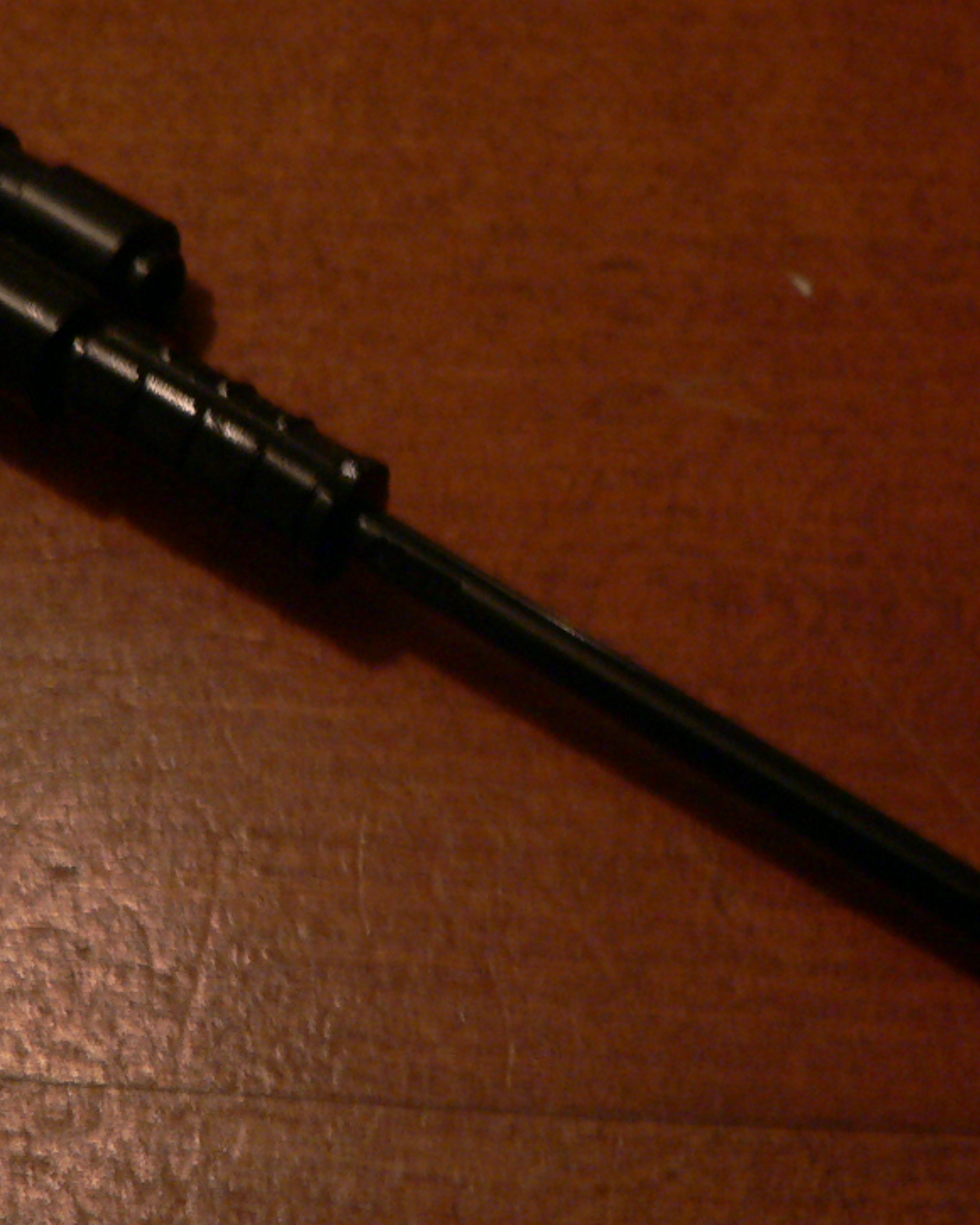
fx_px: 2248
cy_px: 645
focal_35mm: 62
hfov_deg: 24.6
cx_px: 497
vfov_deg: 30.5
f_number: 2.8
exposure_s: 1/10
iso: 200
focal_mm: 6
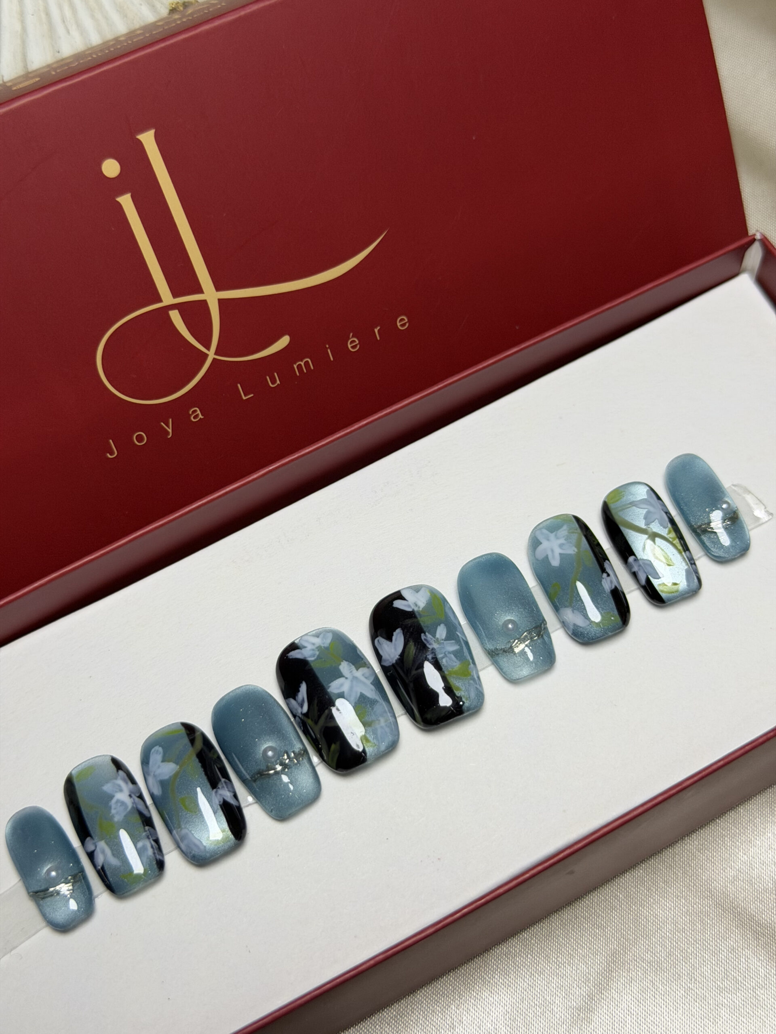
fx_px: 1435
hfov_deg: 30.3
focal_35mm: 48
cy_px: 517
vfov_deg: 39.7
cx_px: 388
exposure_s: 1/100
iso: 80
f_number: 1.78
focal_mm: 6.76
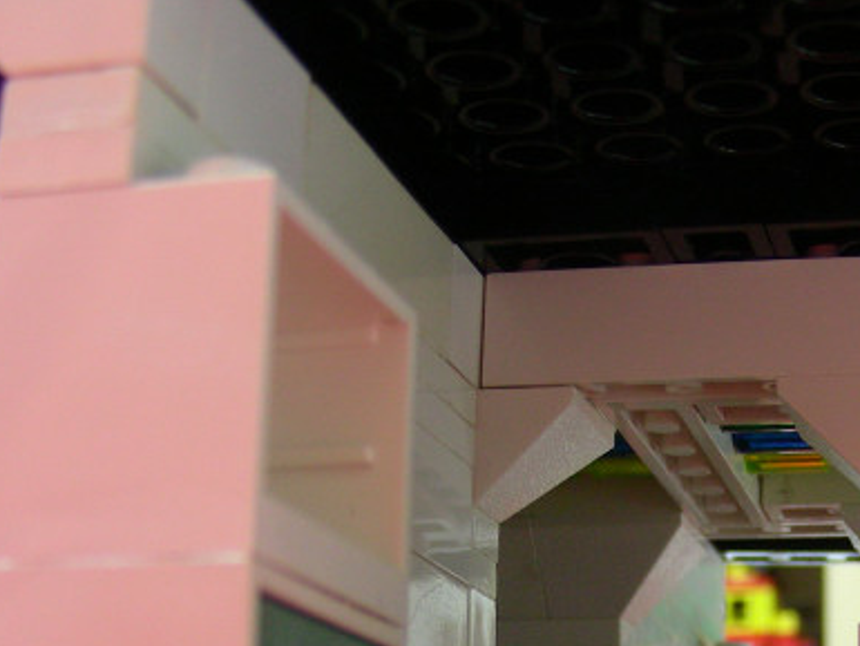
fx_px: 1963
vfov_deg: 18.3
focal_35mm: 79
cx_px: 791
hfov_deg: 24.0
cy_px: 608
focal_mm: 6.3
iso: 151
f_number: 3.5
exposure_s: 1/3.9
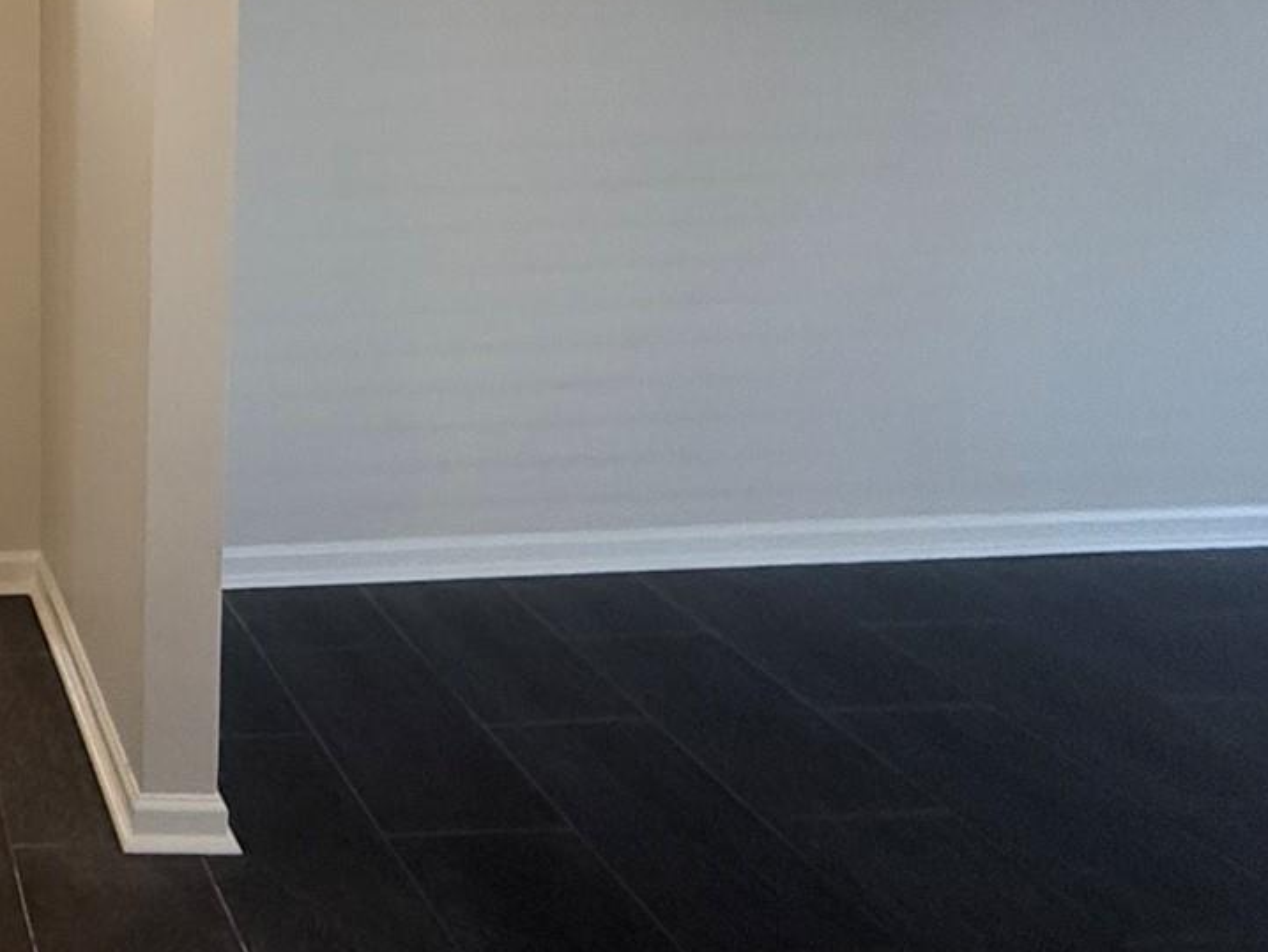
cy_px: 205
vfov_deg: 35.0
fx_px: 1465
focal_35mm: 40
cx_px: -214
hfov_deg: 37.0
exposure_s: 1/120
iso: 400
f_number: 2.2
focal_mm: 2.22
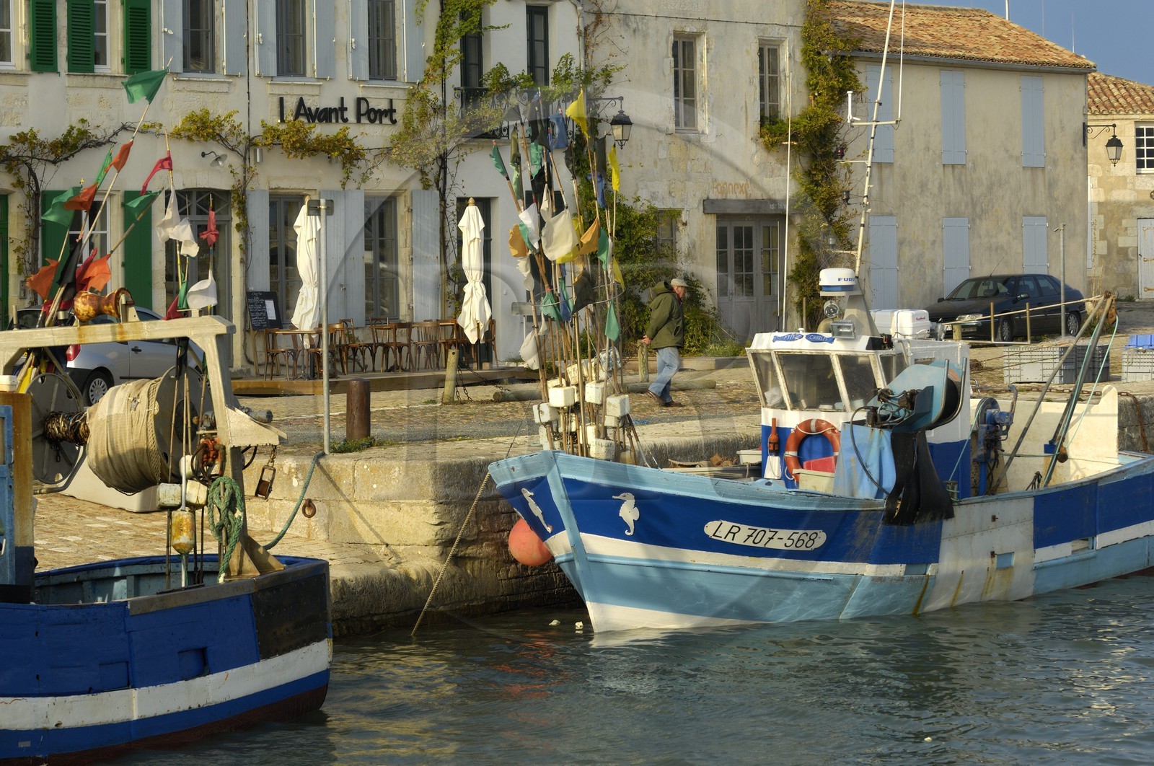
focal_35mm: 120
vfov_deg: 11.4
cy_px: 383
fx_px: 3841
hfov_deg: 17.1
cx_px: 577
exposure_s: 1/400
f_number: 5
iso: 100
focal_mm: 80
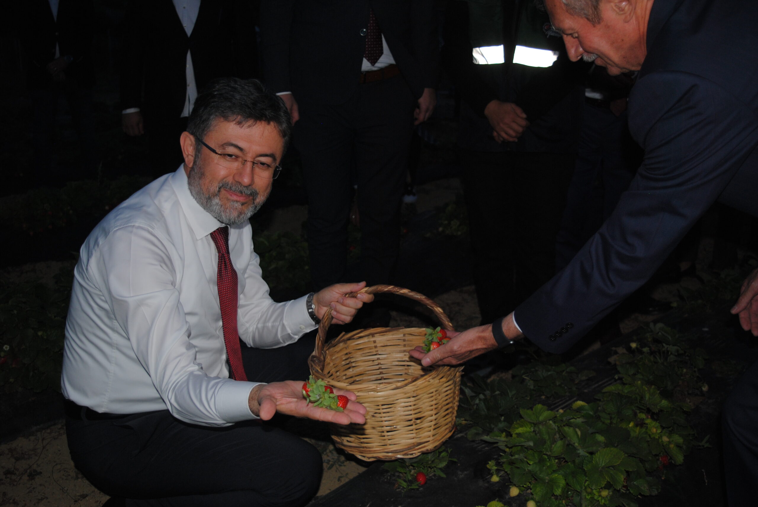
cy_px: 254
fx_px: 854
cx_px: 379
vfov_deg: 33.1
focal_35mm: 40
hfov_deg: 47.9
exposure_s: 1/60
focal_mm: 27
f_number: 4
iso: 200
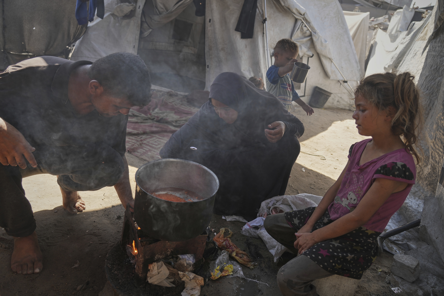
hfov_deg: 73.7
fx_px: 296
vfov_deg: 53.1
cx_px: 222
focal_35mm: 24
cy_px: 148
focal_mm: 24
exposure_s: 1/500
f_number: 4
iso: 250
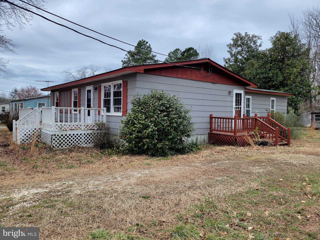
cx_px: 160
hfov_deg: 67.3
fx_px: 240
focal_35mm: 26
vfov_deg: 53.1
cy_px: 120
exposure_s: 1/724
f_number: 1.8
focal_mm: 5.4
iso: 40
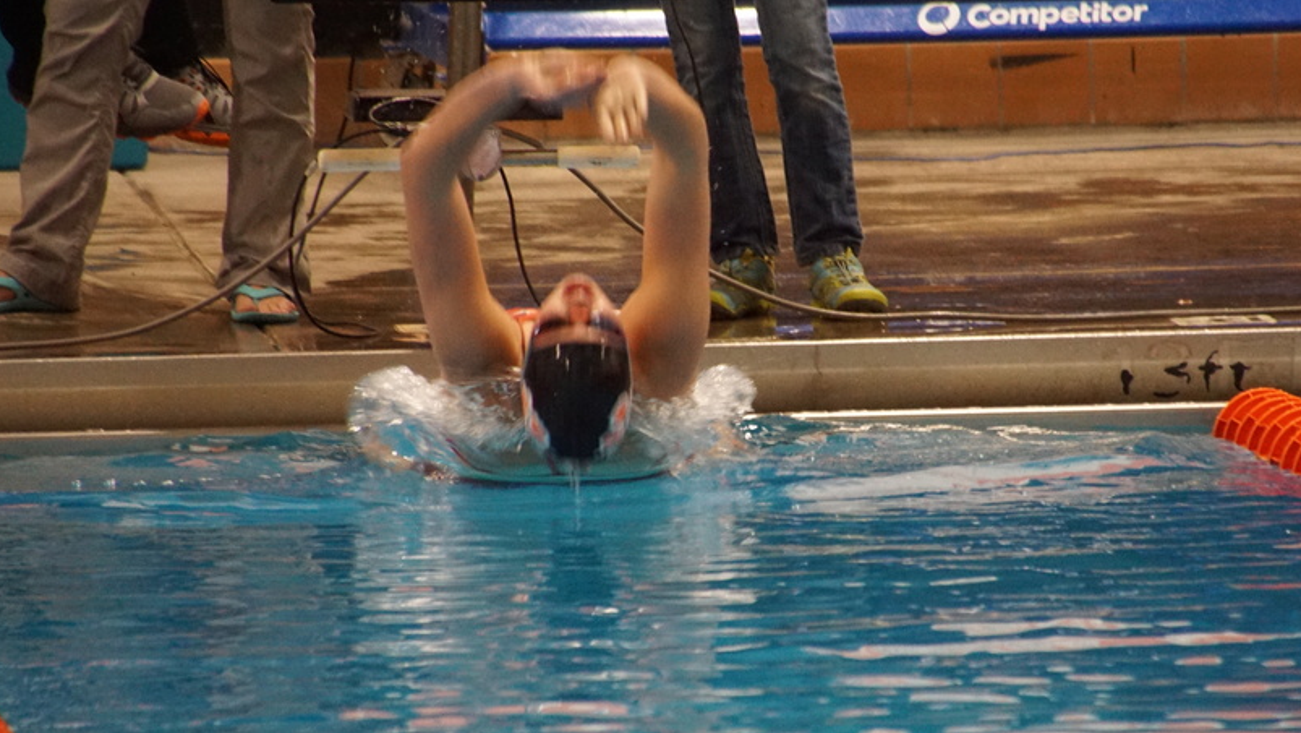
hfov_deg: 3.6
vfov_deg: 2.0
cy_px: 359
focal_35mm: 601
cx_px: 732
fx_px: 20736
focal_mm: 300
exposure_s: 1/125
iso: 3200
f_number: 6.3
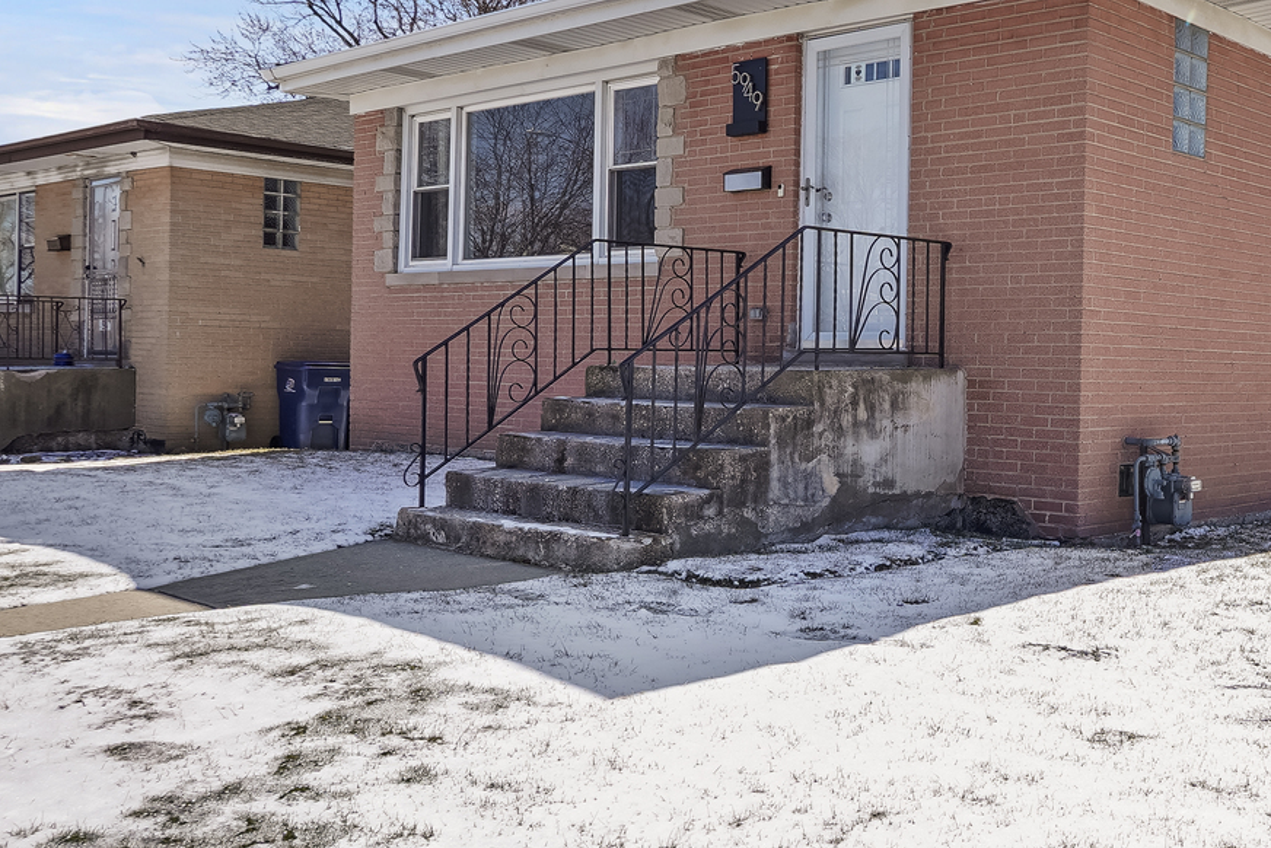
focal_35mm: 39
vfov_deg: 34.2
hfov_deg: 46.8
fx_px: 1377
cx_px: 1025
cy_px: 367
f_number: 9
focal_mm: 14
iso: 200
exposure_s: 1/160
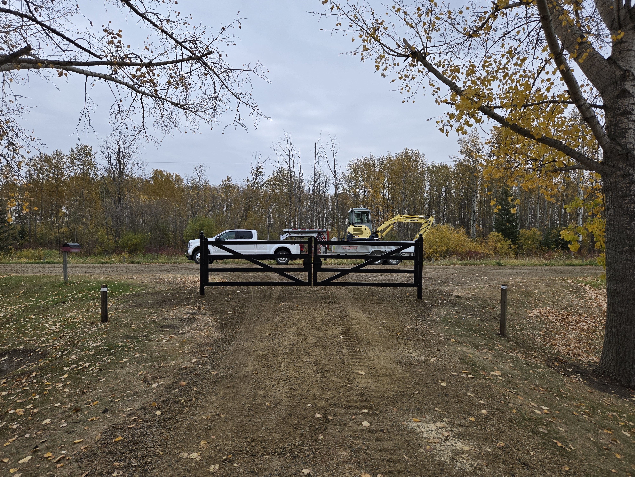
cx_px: 318
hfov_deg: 73.9
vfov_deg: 58.9
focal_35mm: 23
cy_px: 238
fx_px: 422
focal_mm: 5.4
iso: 80
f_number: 1.8
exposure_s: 1/648
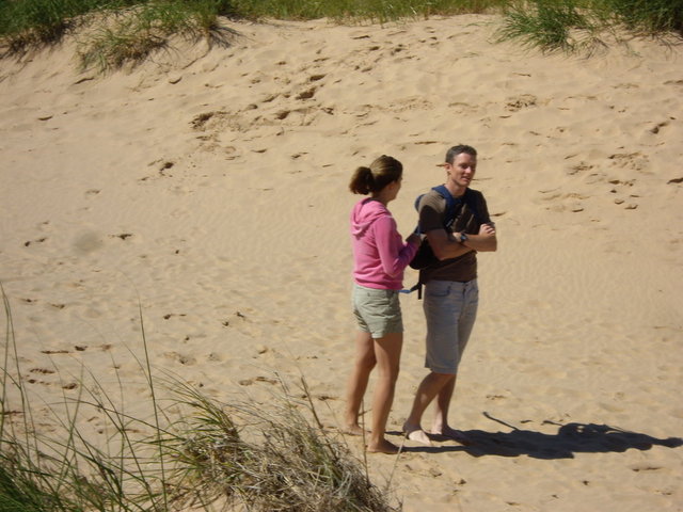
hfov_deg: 17.3
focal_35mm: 114
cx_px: 342
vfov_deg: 13.0
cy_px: 256
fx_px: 2249
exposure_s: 1/160
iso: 50
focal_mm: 18.6
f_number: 8.3
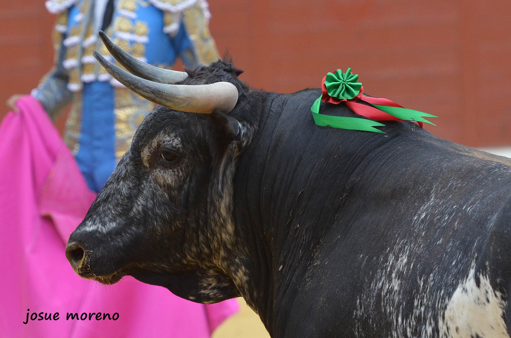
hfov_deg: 8.9
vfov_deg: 5.9
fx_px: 3293
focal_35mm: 232
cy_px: 169
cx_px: 256
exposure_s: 1/1000
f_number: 3.5
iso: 800
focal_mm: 155
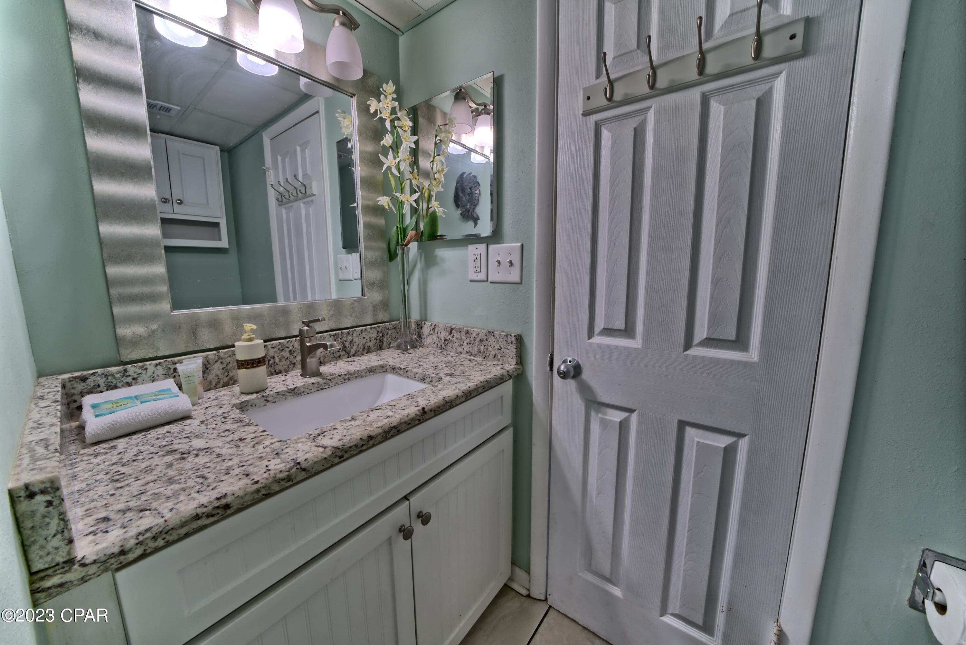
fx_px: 322
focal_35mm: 12
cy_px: 322
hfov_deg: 112.6
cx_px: 483
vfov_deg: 90.0
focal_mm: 12
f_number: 13
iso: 800
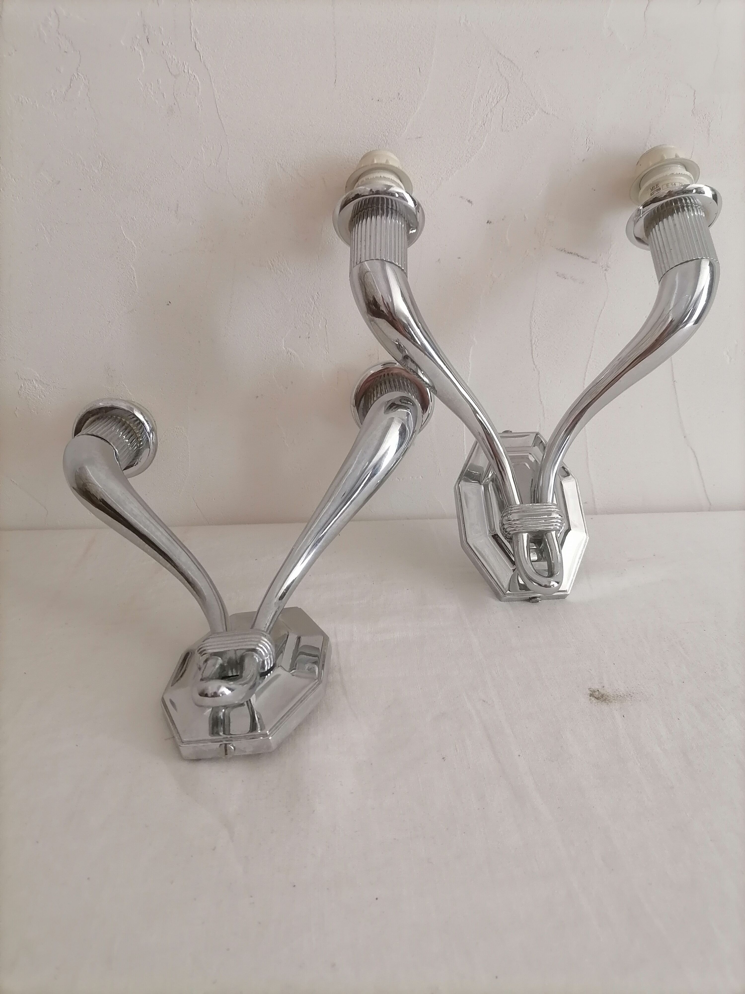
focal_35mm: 26
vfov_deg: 67.3
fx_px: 746
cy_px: 497
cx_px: 372
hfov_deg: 53.1
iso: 125
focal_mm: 5.4
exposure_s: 1/33.3
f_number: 1.8
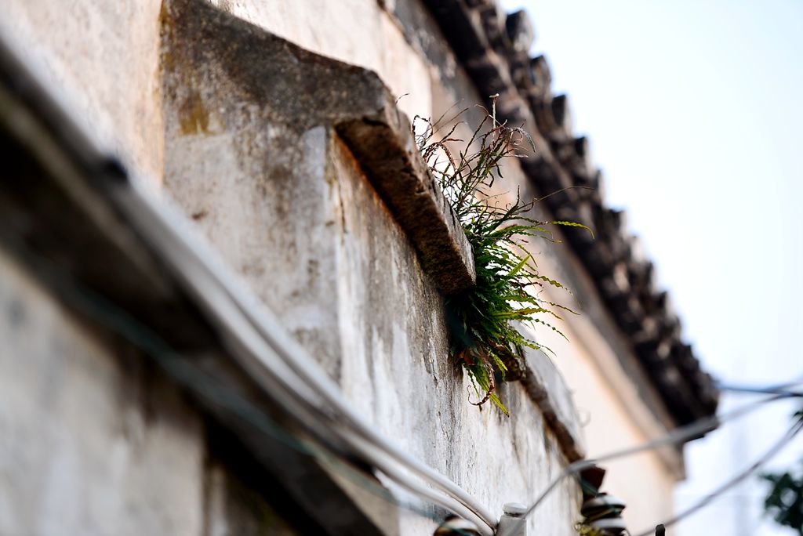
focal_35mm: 135
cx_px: 402
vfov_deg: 10.2
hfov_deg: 15.2
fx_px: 3013
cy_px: 268
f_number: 2.8
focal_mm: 135
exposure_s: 1/320
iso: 100
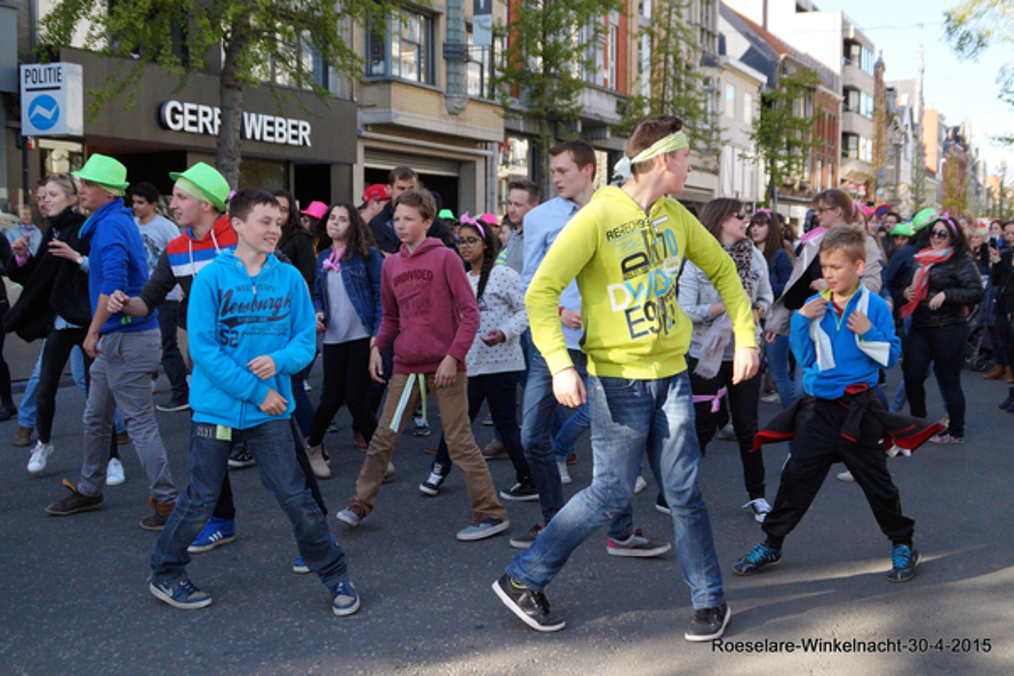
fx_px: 929
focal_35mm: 33
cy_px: 338
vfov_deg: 40.0
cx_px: 507
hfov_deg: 57.2
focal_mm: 22
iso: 1000
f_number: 4
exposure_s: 1/2000
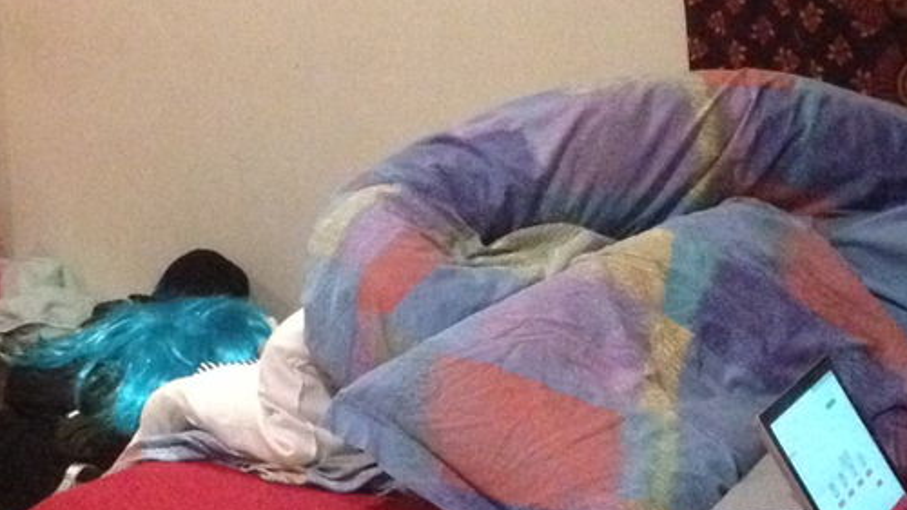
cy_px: 241
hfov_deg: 17.5
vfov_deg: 9.9
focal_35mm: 122
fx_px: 2933
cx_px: 316
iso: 800
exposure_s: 1/15
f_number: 2.4
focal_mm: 4.28
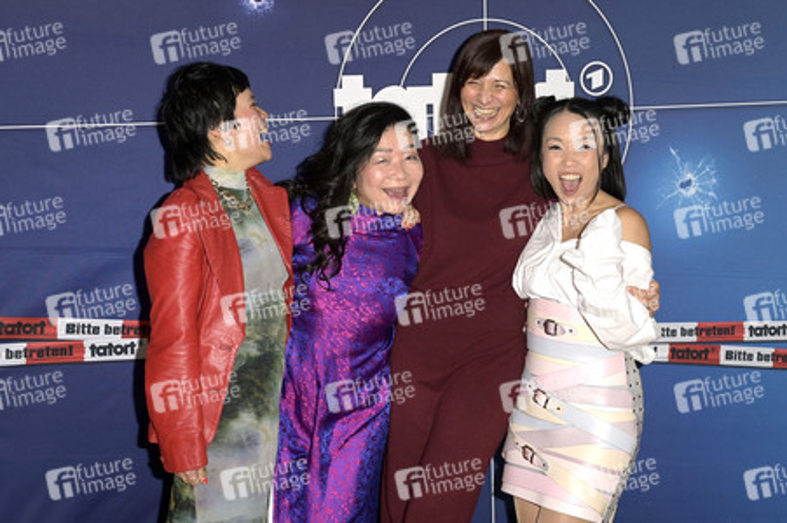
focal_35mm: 58
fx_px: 1267
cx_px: 394
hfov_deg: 34.5
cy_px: 262
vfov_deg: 23.3
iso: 640
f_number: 5.6
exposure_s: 1/250
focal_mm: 58
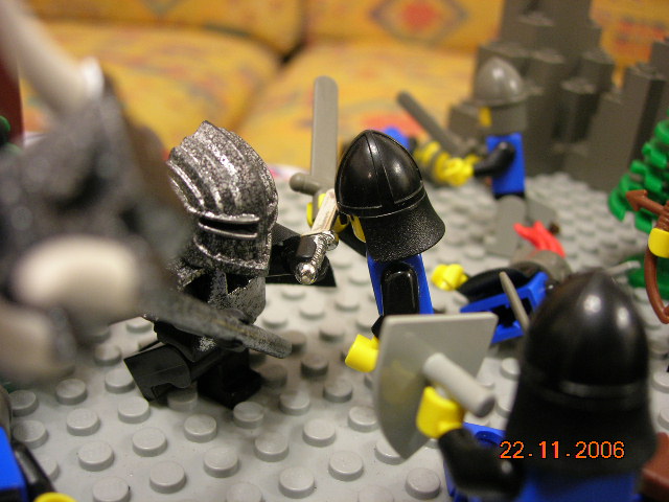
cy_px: 251
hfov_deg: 49.0
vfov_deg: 37.7
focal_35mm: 38
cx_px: 334
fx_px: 734
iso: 106
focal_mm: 7.8
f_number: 2.8
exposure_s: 1/4.3
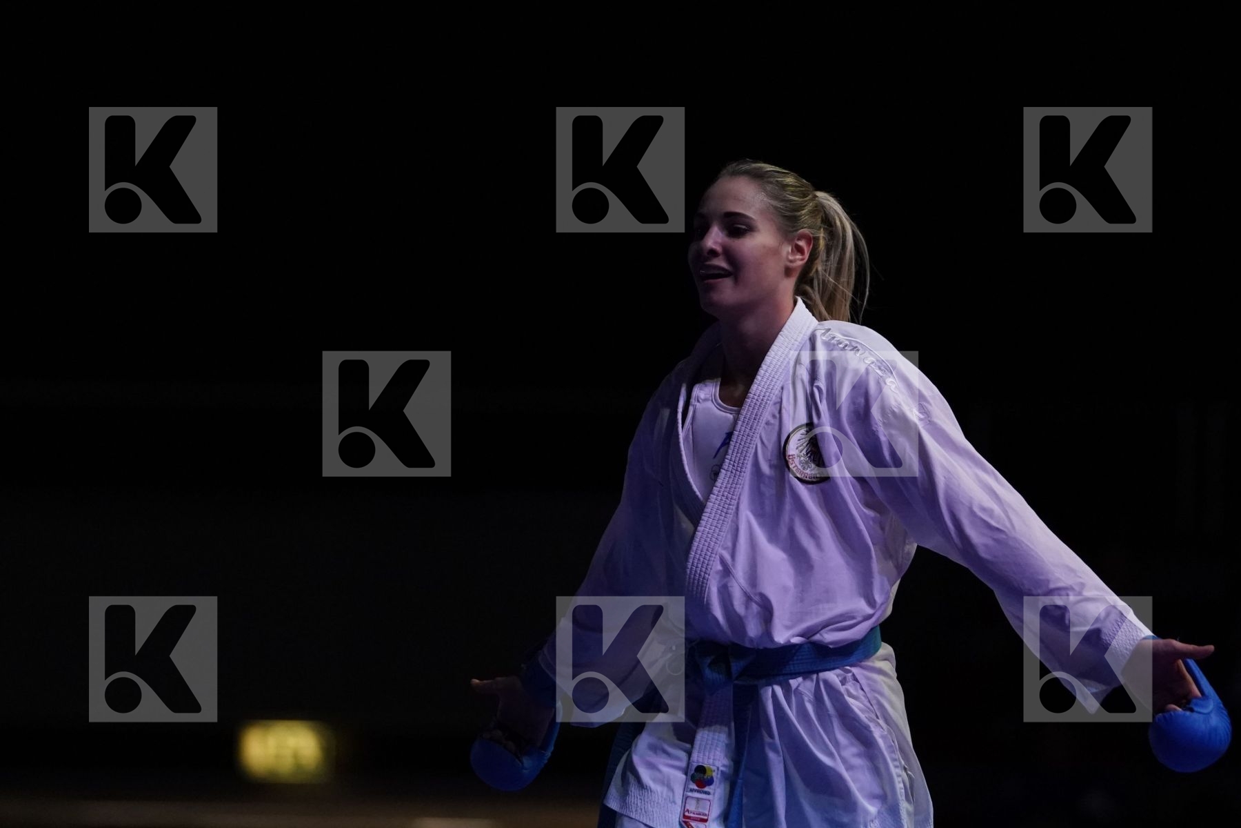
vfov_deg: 5.2
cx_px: 620
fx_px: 9100
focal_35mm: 264
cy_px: 414
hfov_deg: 7.8
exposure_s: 1/1000
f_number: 2.8
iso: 4000
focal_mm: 176
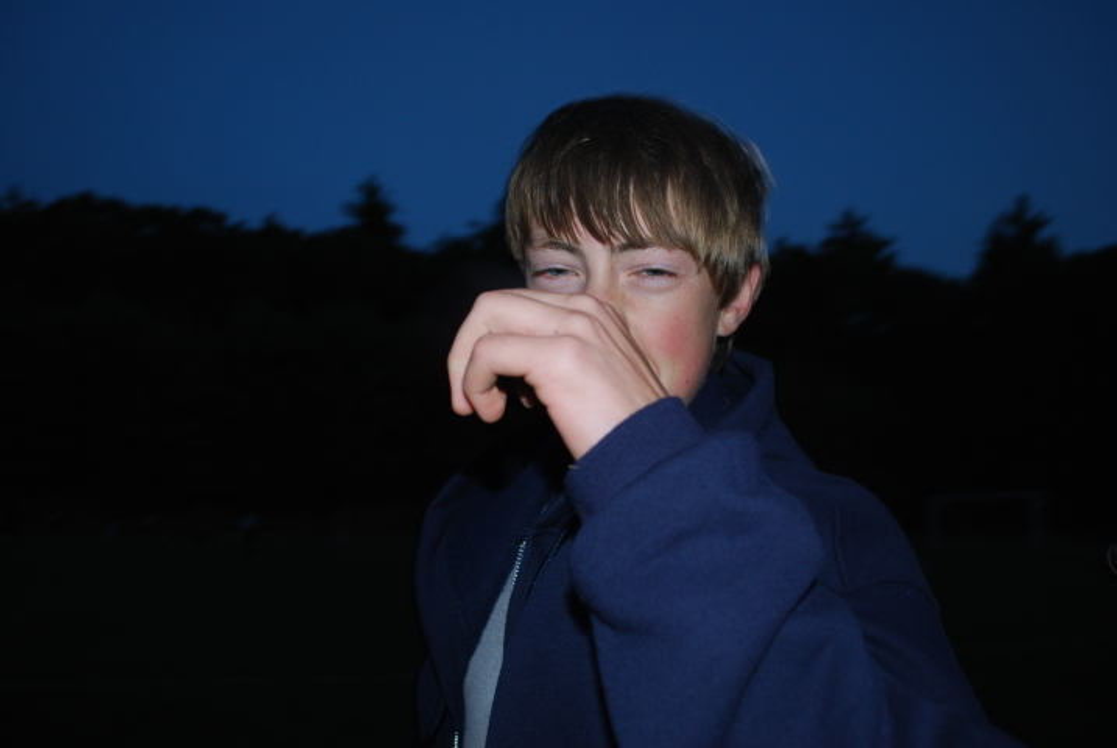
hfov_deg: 57.2
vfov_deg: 40.1
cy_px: 374
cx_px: 558
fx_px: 1025
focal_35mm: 33
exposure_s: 1/60
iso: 200
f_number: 4
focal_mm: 22
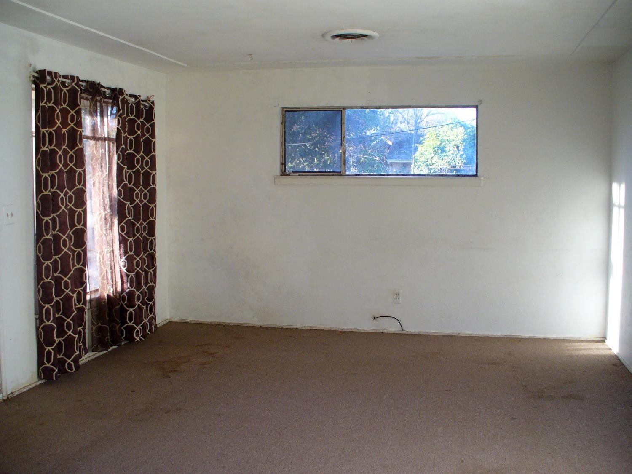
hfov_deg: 50.1
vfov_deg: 38.7
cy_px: 237
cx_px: 316
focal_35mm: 37
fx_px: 676
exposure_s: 1/40
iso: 100
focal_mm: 6.1
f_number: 2.8
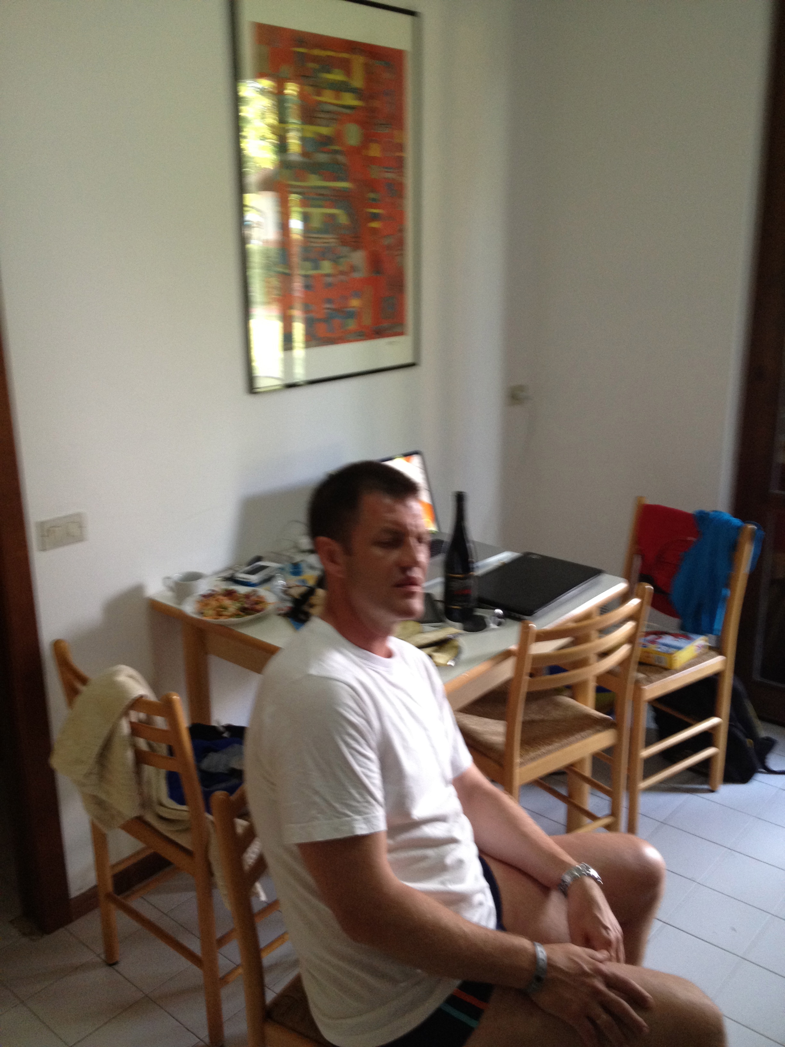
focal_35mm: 35
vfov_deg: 52.6
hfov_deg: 40.7
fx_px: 1058
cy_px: 524
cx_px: 392
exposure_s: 1/20
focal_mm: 4.28
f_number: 2.4
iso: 160
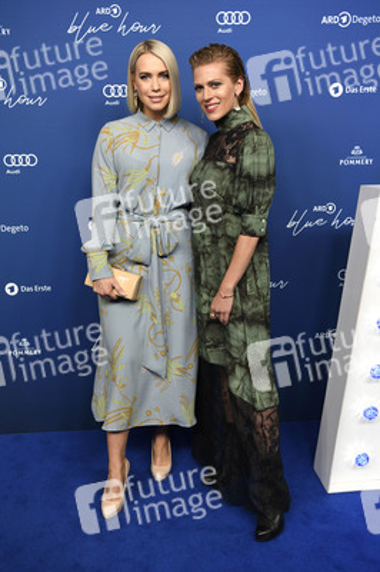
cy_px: 286
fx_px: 603
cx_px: 190
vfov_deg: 50.7
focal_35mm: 38
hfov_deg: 35.0
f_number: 4
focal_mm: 38
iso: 640
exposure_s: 1/250
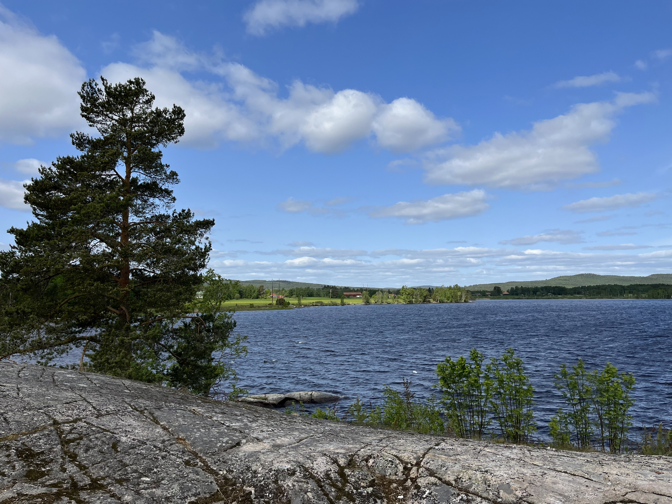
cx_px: 336
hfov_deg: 67.3
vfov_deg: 53.1
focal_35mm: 26
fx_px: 505
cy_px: 252
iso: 50
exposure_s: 1/6494
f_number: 1.6
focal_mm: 5.1
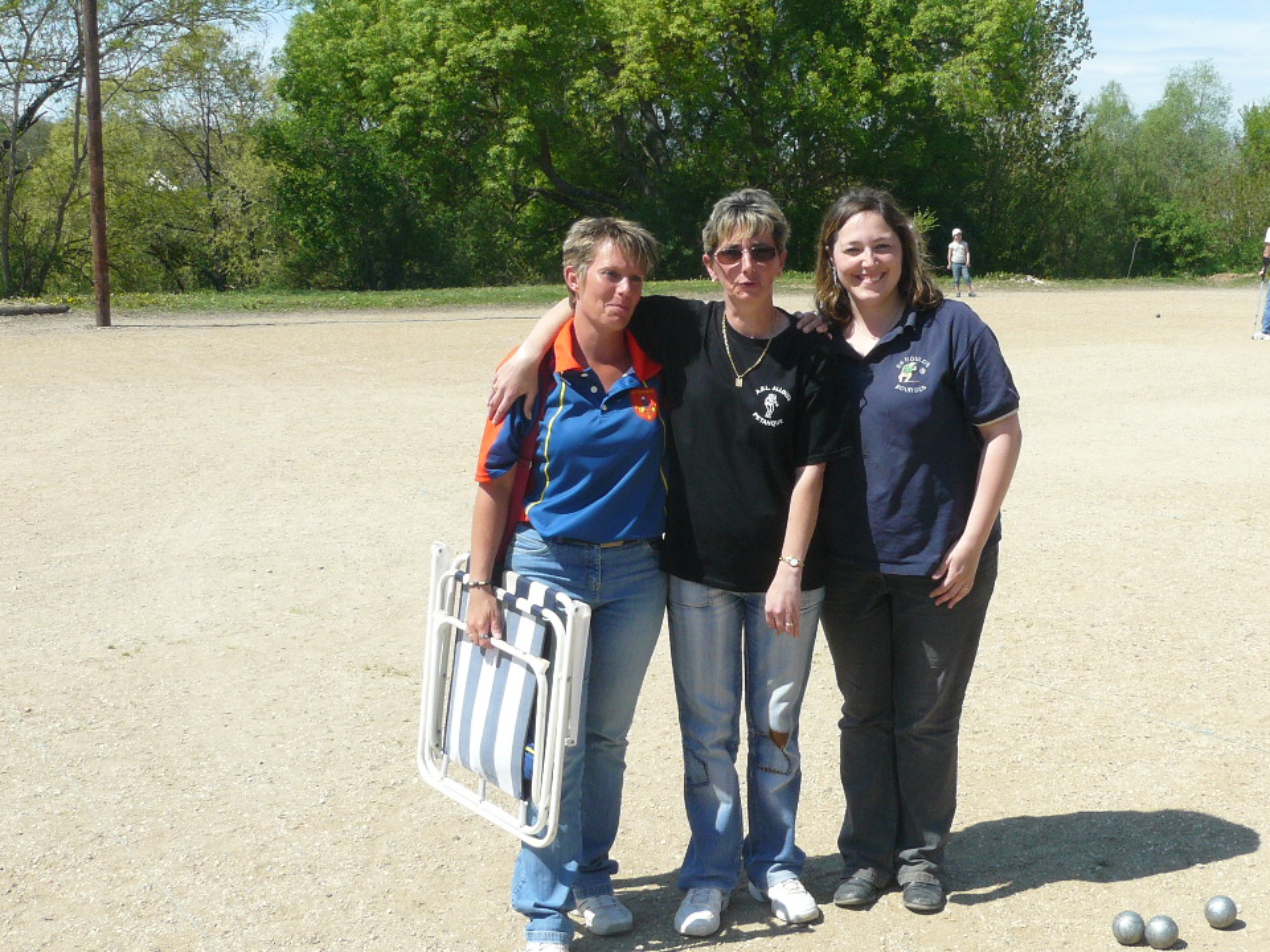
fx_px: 1761
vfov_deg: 30.3
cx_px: 766
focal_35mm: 48
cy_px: 436
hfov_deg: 39.5
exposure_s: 1/320
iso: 100
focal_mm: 6
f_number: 5.6
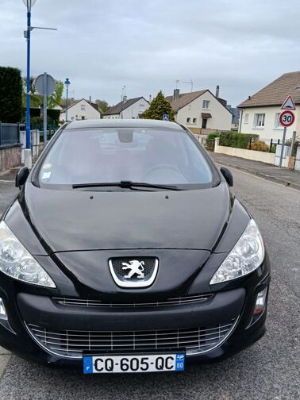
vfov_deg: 55.3
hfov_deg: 42.9
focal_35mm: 33
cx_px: 140
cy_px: 213
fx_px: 381
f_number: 1.8
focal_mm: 3.98
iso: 20
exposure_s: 1/235
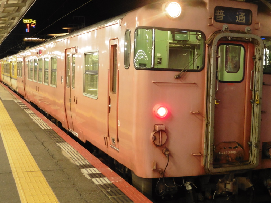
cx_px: 176
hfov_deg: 37.2
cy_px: 103
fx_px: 399
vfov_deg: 28.6
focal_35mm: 51
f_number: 3.9
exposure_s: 1/10
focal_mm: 6.9
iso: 400
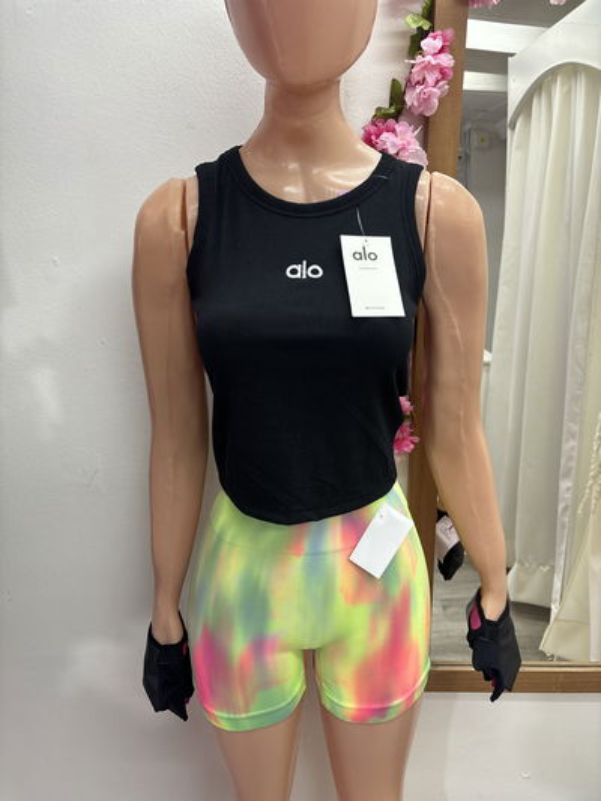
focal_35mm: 26
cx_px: 300
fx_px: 602
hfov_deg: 53.1
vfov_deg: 67.3
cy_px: 400
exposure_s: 1/50
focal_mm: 5.96
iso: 64
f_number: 1.6
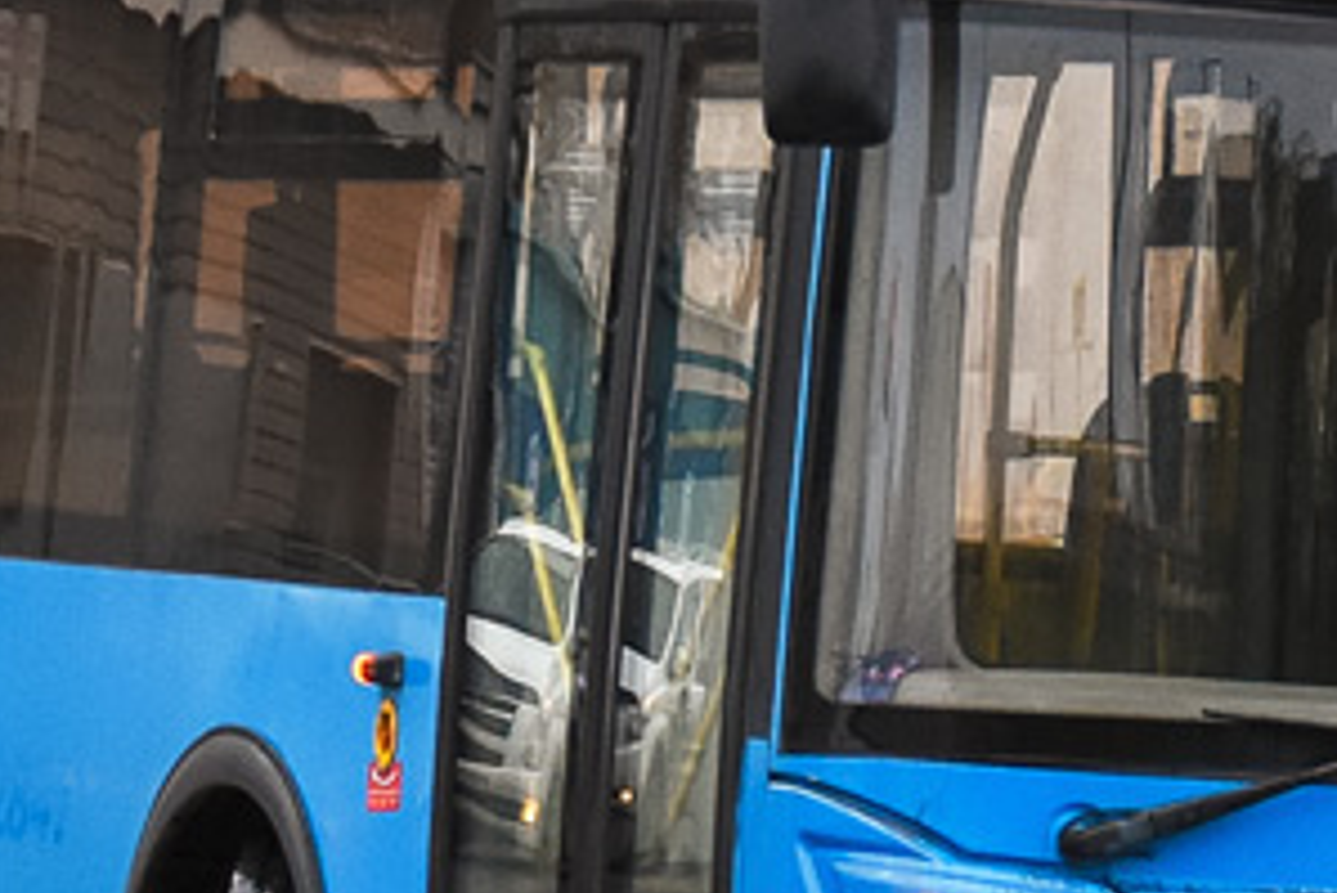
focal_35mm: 317
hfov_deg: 6.5
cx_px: 911
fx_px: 11778
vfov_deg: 4.3
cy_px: -202
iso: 800
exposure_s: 1/200
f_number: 5.6
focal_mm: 42
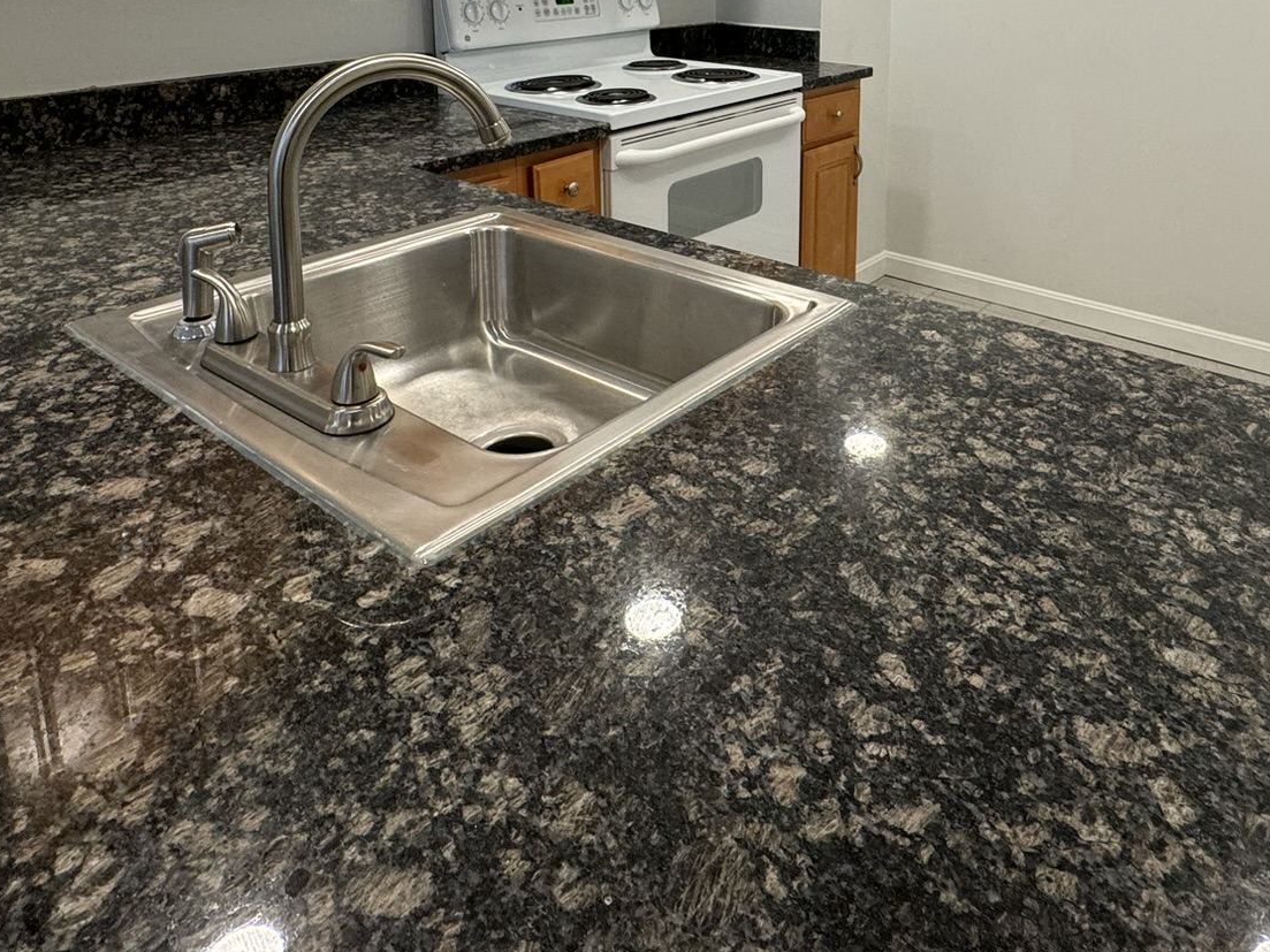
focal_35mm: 26
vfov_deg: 47.9
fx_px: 954
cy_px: 104
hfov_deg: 66.7
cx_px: 762
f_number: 2.2
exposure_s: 1/120
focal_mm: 2.22
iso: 200
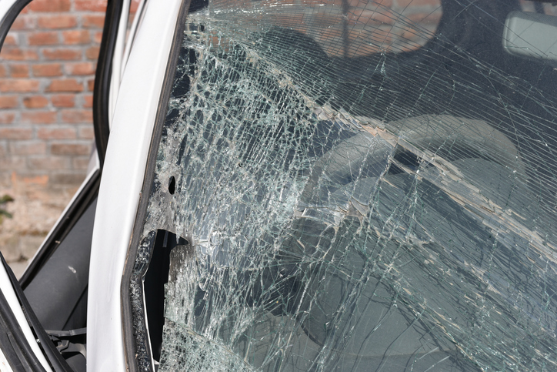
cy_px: 186
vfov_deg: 27.0
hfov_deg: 39.6
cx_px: 278
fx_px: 774
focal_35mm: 50
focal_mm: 50
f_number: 9
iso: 100
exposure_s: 1/320
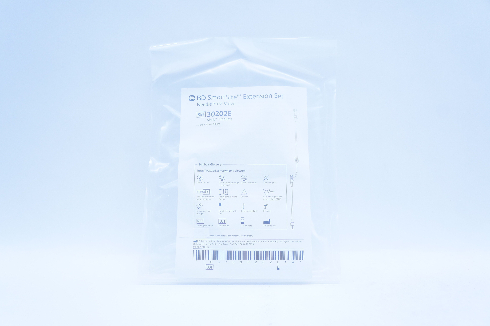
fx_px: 449
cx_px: 245
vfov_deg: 39.9
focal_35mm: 33
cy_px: 163
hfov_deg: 57.3
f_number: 5.6
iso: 800
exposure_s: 1/125
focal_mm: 22
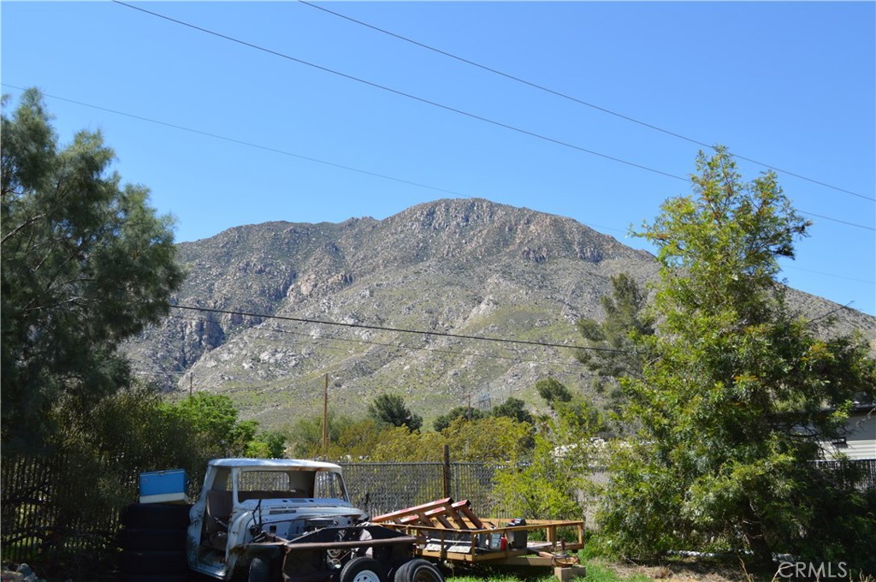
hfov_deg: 53.2
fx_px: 875
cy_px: 291
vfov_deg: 36.8
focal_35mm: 36
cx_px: 438
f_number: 7.1
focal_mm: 24
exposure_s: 1/200
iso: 100
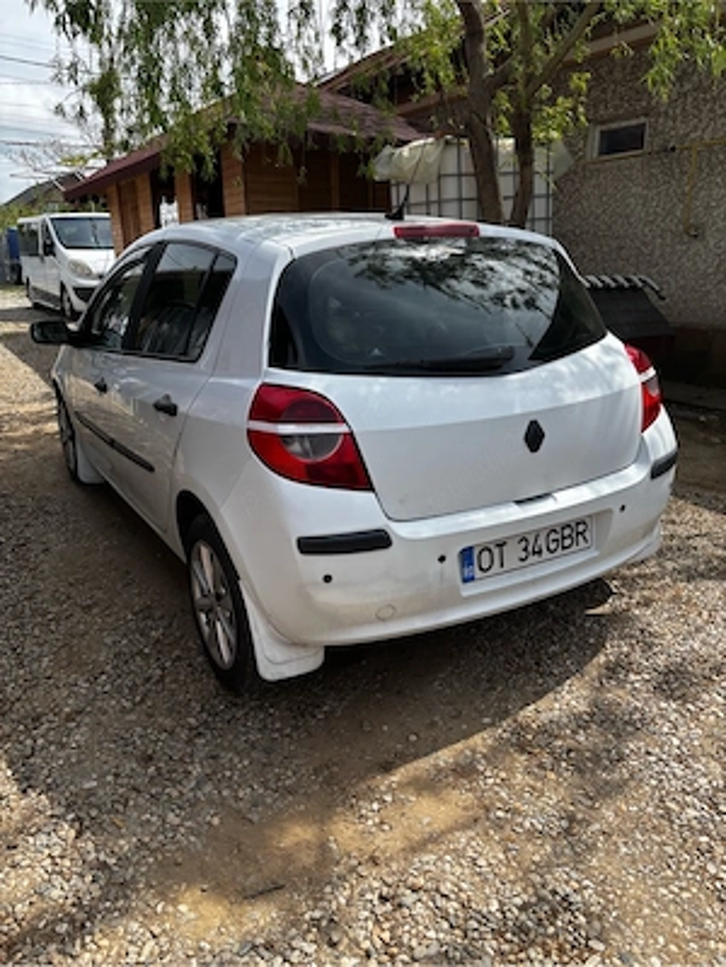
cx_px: 363
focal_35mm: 26
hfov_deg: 53.1
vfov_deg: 67.3
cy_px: 484
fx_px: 727
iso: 50
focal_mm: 5.96
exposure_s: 1/2451
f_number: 1.6
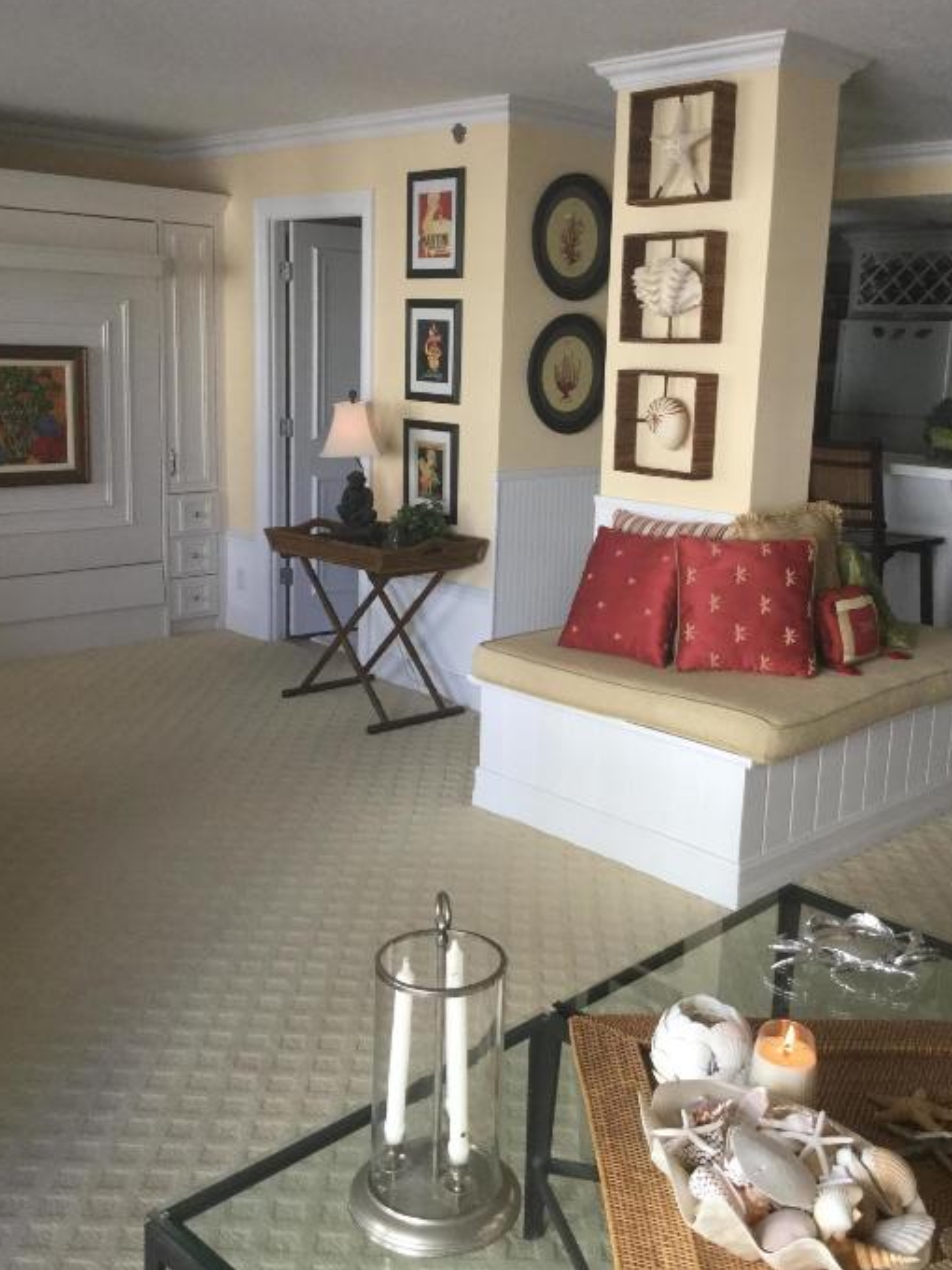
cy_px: 586
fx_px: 1283
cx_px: 502
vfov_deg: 52.6
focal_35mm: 35
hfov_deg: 40.7
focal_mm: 3.3
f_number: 2.4
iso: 50
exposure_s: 1/30
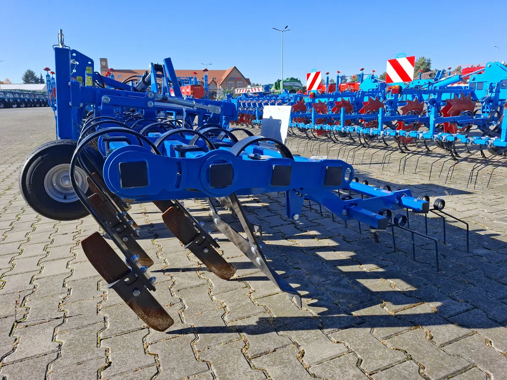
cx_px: 254
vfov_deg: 58.9
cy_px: 190
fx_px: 337
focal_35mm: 23
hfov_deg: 73.9
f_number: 1.8
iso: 50
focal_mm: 5.54
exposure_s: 1/1258
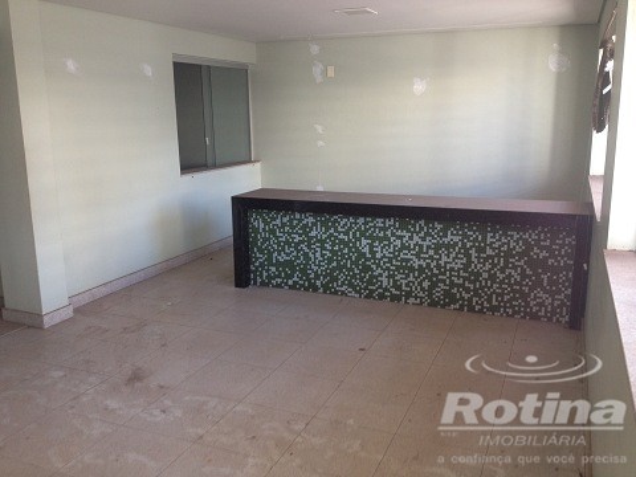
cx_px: 318
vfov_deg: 40.7
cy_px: 238
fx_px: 643
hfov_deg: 52.6
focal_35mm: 35
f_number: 2.4
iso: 64
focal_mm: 4.28
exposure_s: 1/20
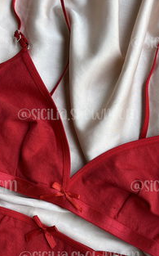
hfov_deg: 27.3
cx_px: 60
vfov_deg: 41.7
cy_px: 184
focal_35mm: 47
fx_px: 327
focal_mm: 5.1
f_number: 1.6
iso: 40
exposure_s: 1/122
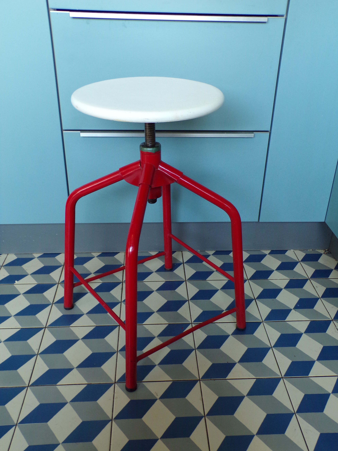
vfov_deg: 56.8
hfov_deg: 44.2
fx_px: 417
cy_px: 226
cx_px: 169
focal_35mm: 32
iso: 200
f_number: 3.2
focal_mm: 5.8
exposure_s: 1/25
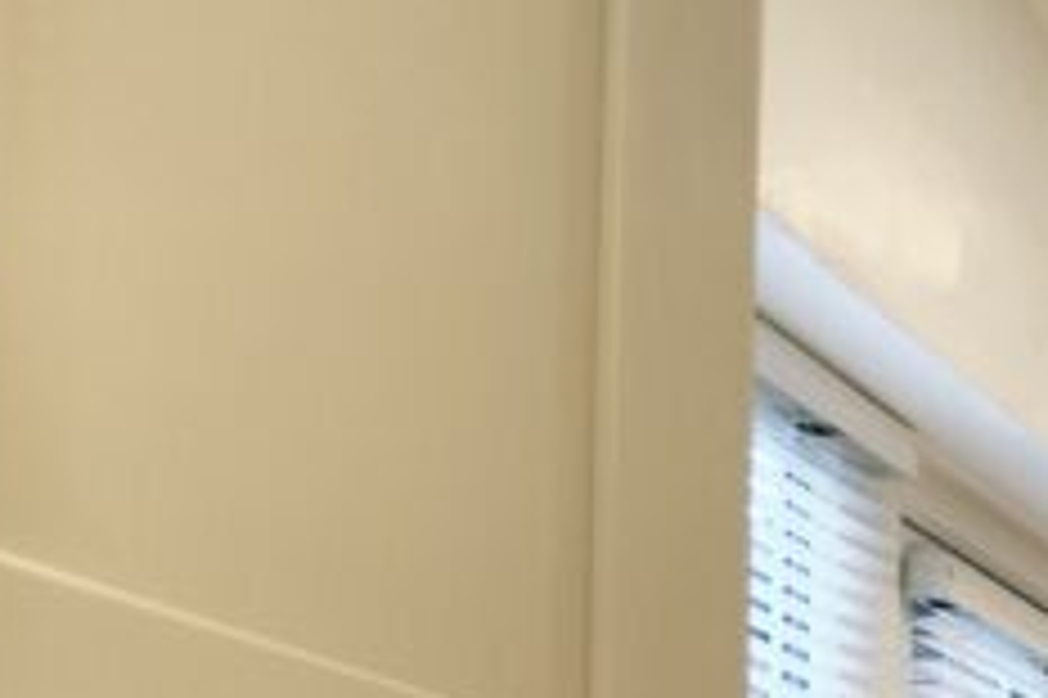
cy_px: 1171
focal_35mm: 66
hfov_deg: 18.8
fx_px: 1920
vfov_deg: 17.5
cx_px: 2105
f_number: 3.5
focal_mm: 10
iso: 100
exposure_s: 1/10
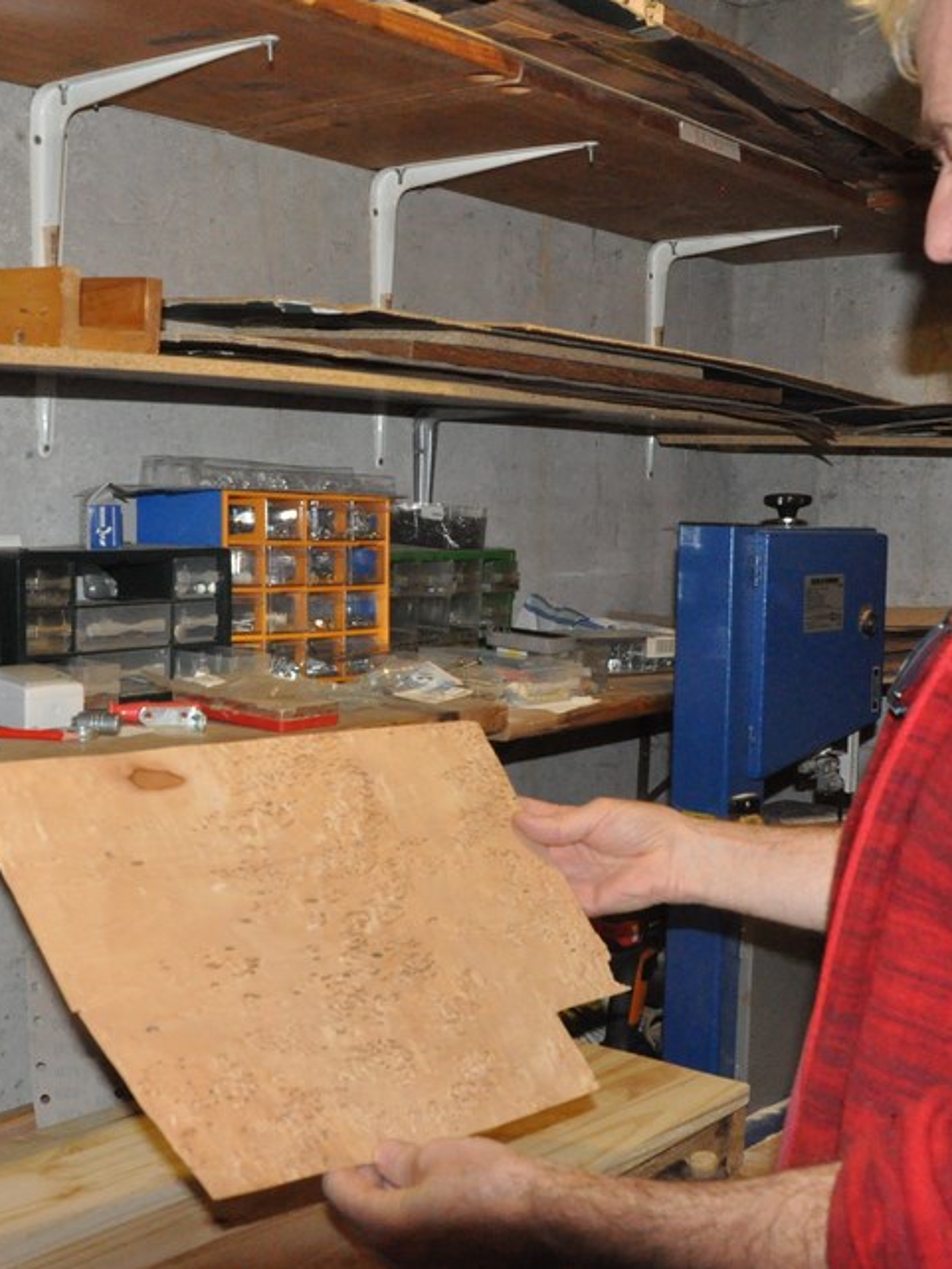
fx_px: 1686
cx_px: 400
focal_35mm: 46
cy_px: 634
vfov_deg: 41.2
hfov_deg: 31.5
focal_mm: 20
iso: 2500
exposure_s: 1/60
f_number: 5.6
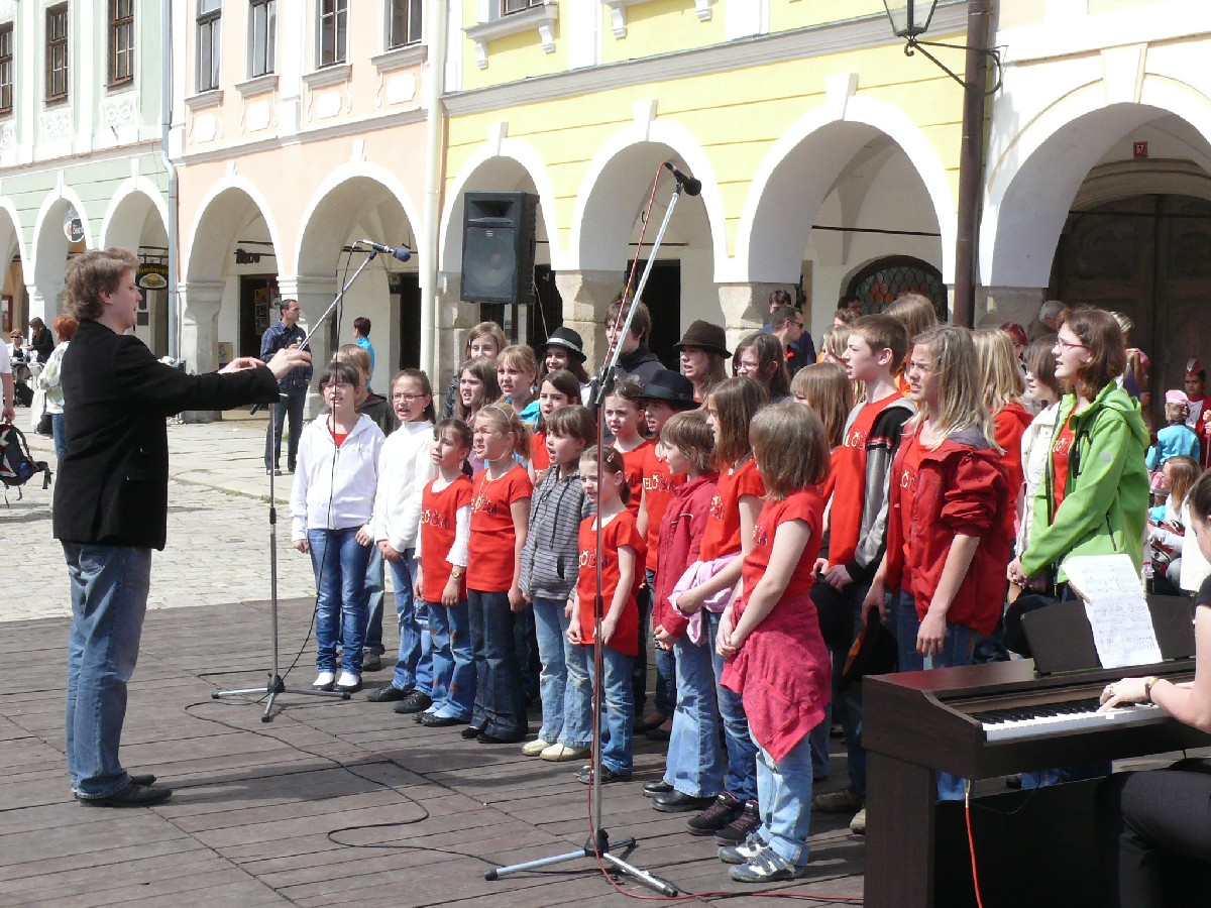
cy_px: 454
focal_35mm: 57
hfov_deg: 33.8
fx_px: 1994
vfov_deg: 25.7
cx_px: 606
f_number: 6.3
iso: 200
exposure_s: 1/500
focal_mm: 9.9
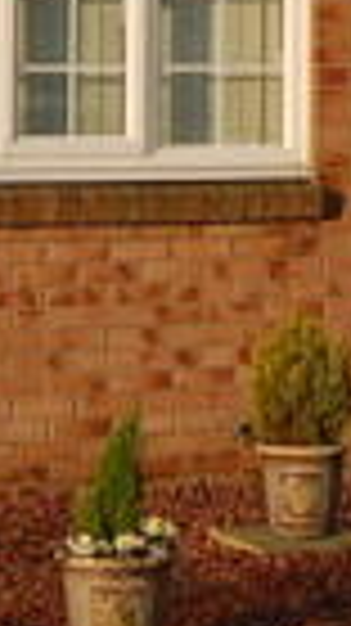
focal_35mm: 148
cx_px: 342
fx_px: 2453
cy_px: -239
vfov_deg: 13.8
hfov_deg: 8.1
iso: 200
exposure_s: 1/250
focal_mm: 20
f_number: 8
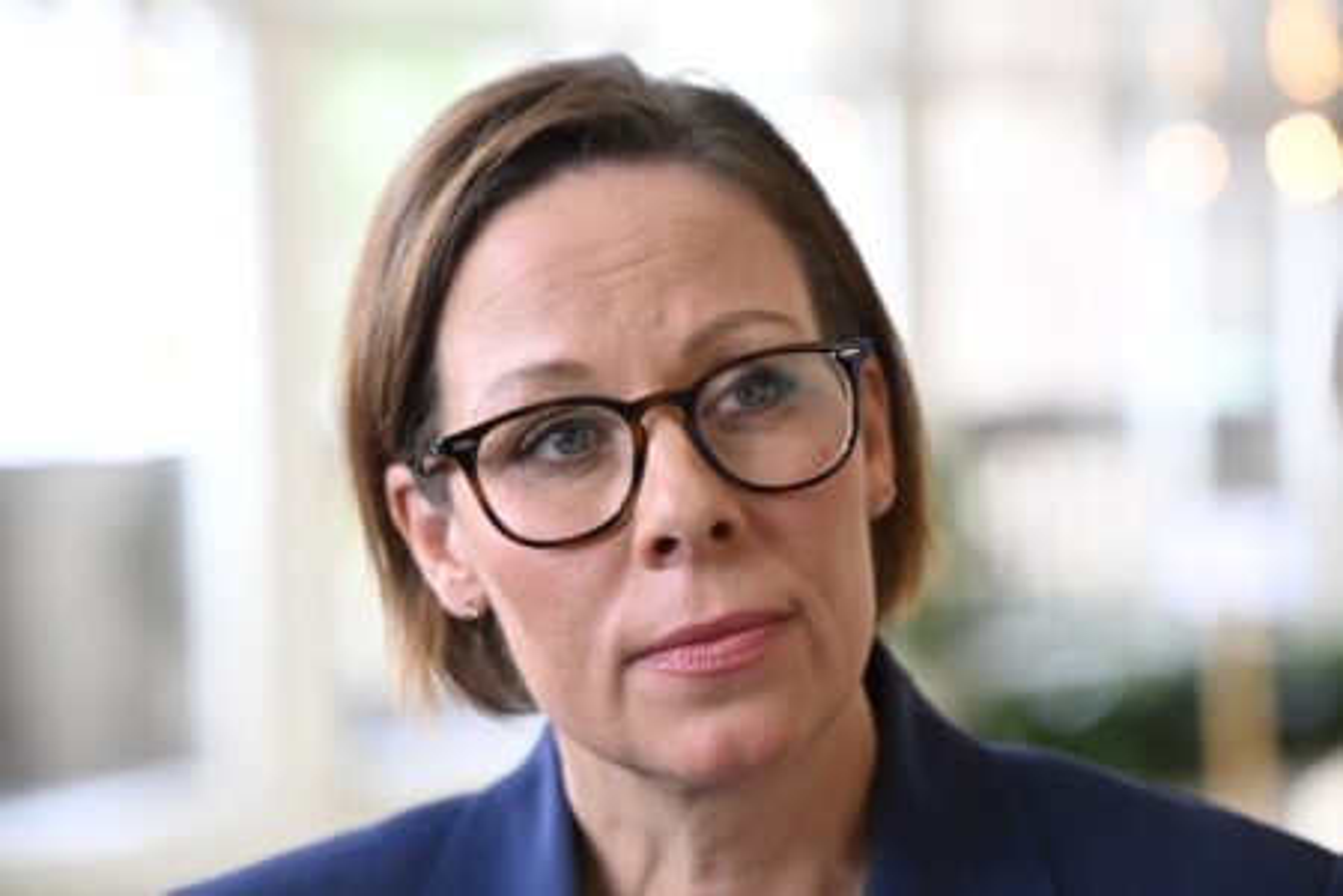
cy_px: 448
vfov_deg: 12.5
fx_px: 4103
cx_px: 672
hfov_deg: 18.6
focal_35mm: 110
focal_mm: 110
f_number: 4
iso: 2500
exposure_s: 1/320
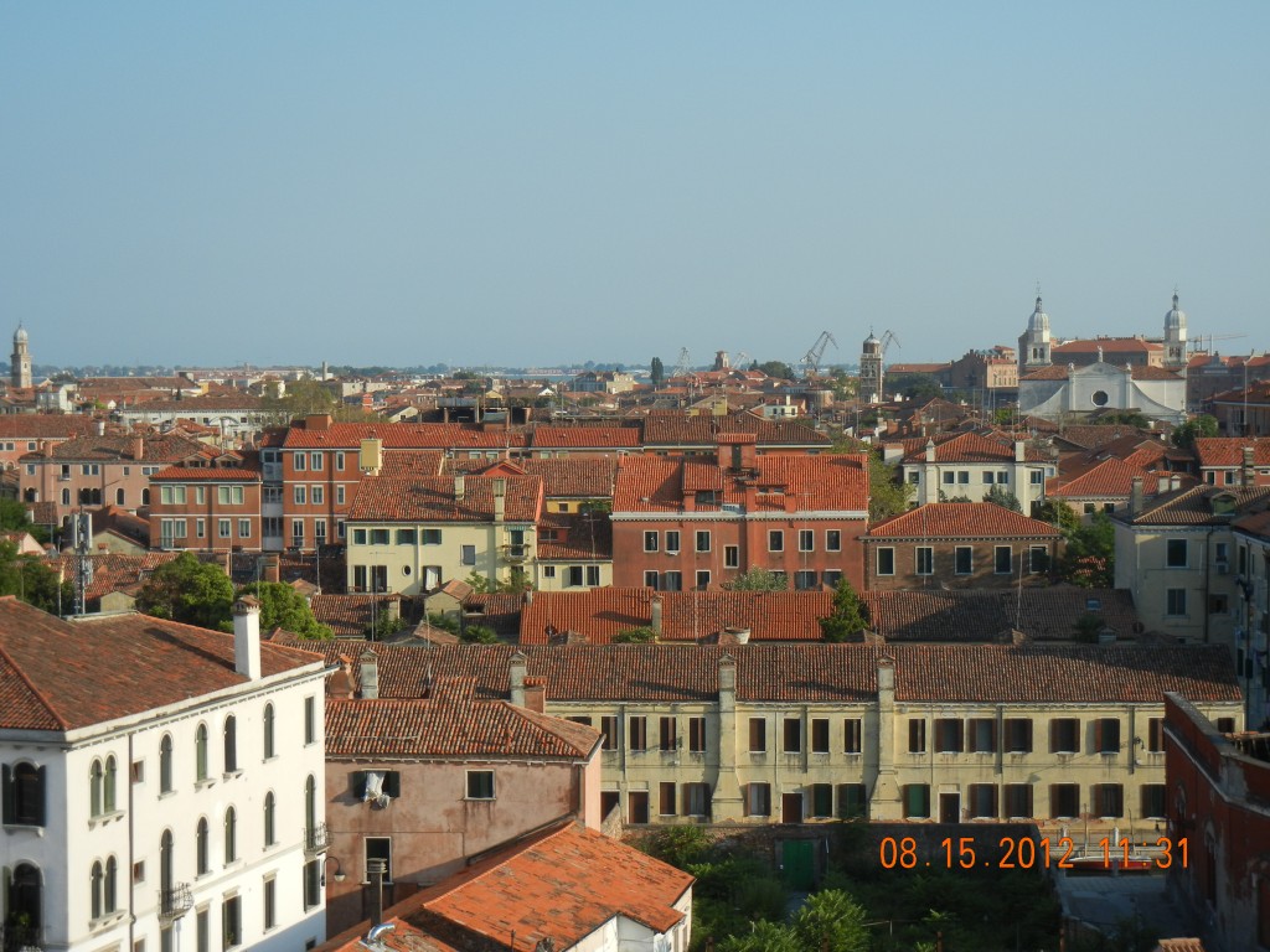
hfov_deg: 25.3
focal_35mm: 77
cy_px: 476
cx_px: 635
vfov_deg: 19.1
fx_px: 2825
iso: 160
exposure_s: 1/807
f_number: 4.3
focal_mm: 13.9
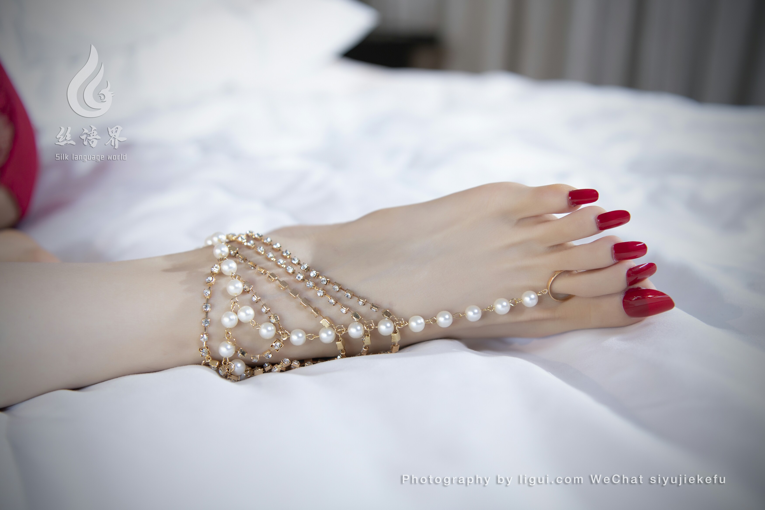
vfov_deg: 33.4
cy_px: 255
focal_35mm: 40
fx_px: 850
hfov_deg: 48.5
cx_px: 382
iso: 125
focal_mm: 40
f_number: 2.8
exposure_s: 1/50
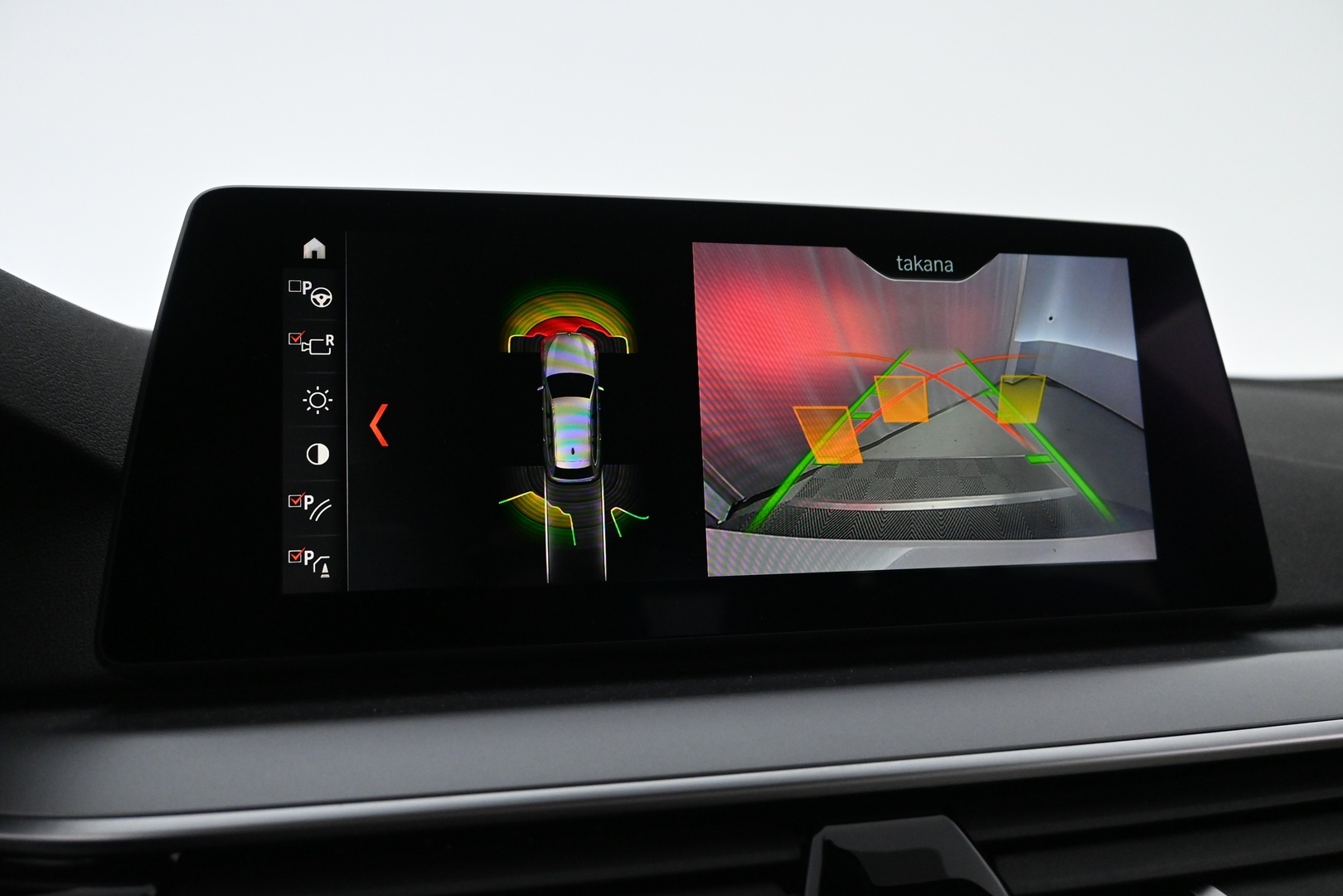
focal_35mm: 30
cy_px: 448
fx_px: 1119
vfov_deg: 43.6
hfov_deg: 61.9
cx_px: 672
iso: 2500
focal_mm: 20
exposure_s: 1/80
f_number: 4.5
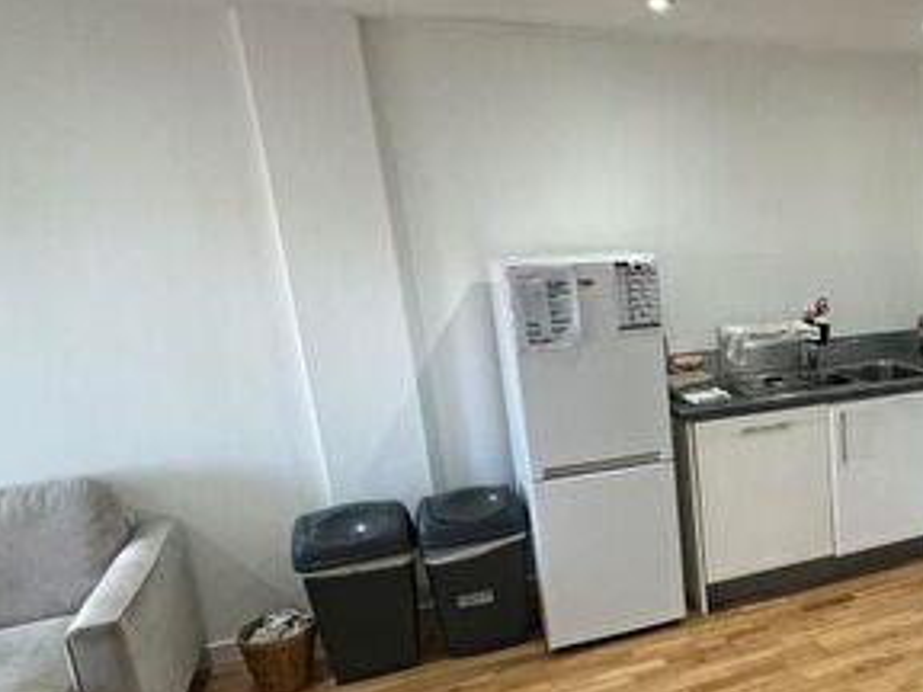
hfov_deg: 46.1
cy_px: 424
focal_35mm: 34
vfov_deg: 41.5
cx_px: 904
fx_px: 907
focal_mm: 2.22
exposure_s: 1/100
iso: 160
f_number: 2.2
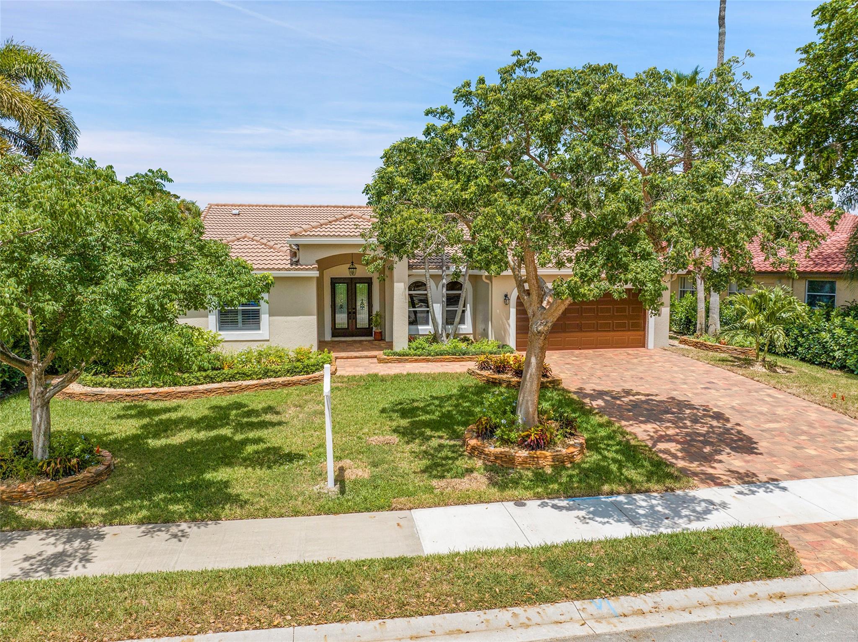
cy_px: 321
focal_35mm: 24
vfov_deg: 56.8
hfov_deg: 71.6
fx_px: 594
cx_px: 429
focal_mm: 12.29
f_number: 2.8
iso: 110
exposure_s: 1/640
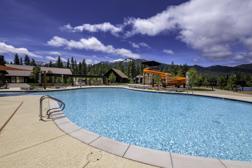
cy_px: 84
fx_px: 105
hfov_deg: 100.4
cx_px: 126
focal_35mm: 15
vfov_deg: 77.3
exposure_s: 1/125
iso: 31
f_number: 22
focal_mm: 15
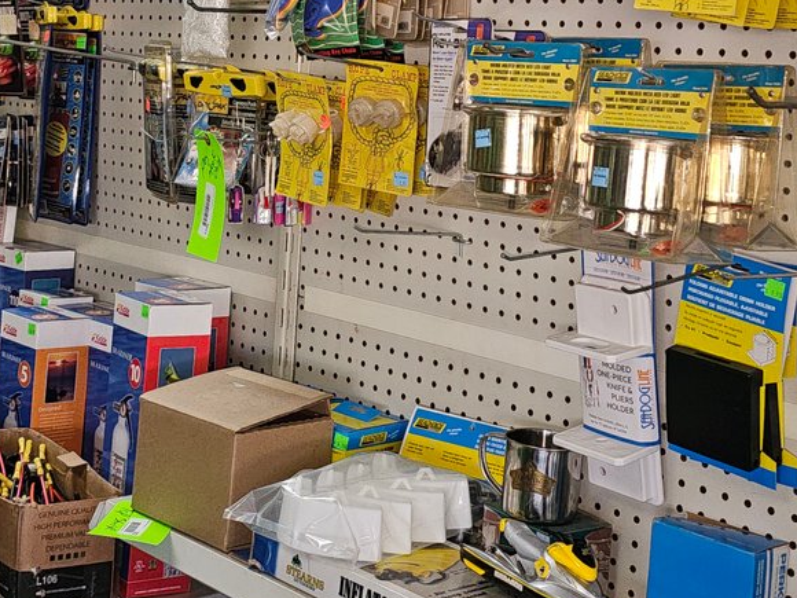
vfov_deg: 24.0
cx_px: 387
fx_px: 1381
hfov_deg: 32.2
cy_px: 119
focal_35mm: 60
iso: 100
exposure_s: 1/40
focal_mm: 6.3
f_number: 1.7
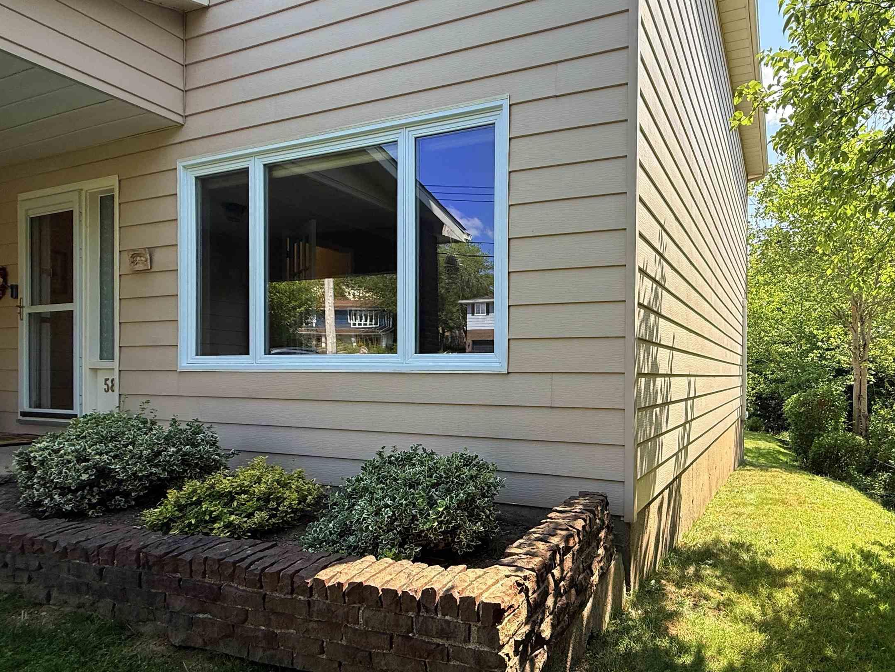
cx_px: 612
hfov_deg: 78.5
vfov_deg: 65.7
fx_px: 517
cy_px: 379
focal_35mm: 20
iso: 50
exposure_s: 1/625
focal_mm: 2.22
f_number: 2.2
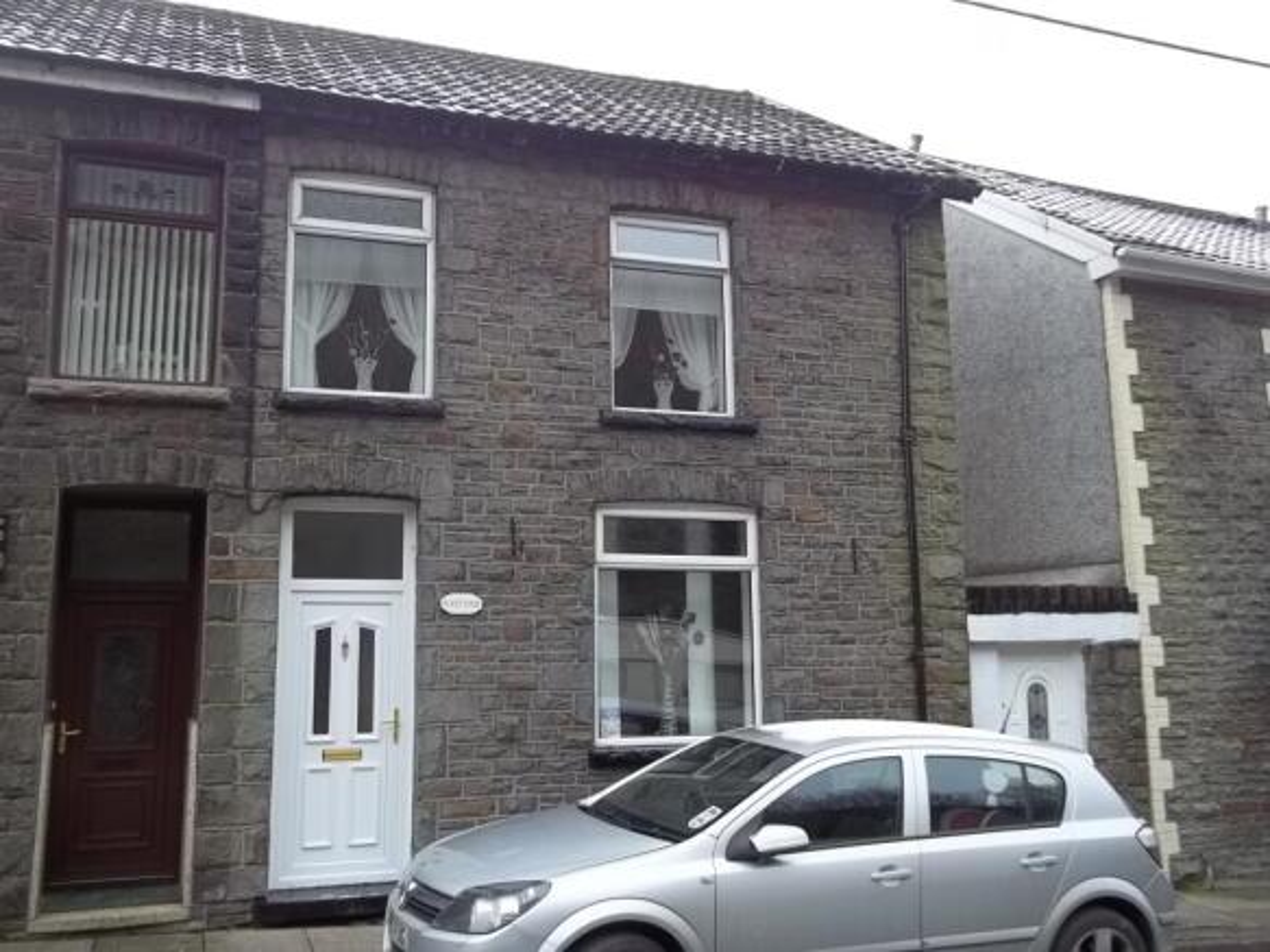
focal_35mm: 32
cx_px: 635
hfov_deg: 56.8
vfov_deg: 44.1
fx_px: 1174
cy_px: 476
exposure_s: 1/80
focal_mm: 5.7
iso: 64
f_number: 2.9
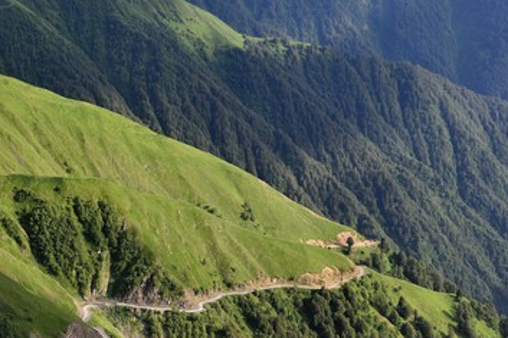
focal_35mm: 113
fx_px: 1594
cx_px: 230
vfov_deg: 12.1
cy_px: 184
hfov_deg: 18.1
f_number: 7.1
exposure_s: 1/1000
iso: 400
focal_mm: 95
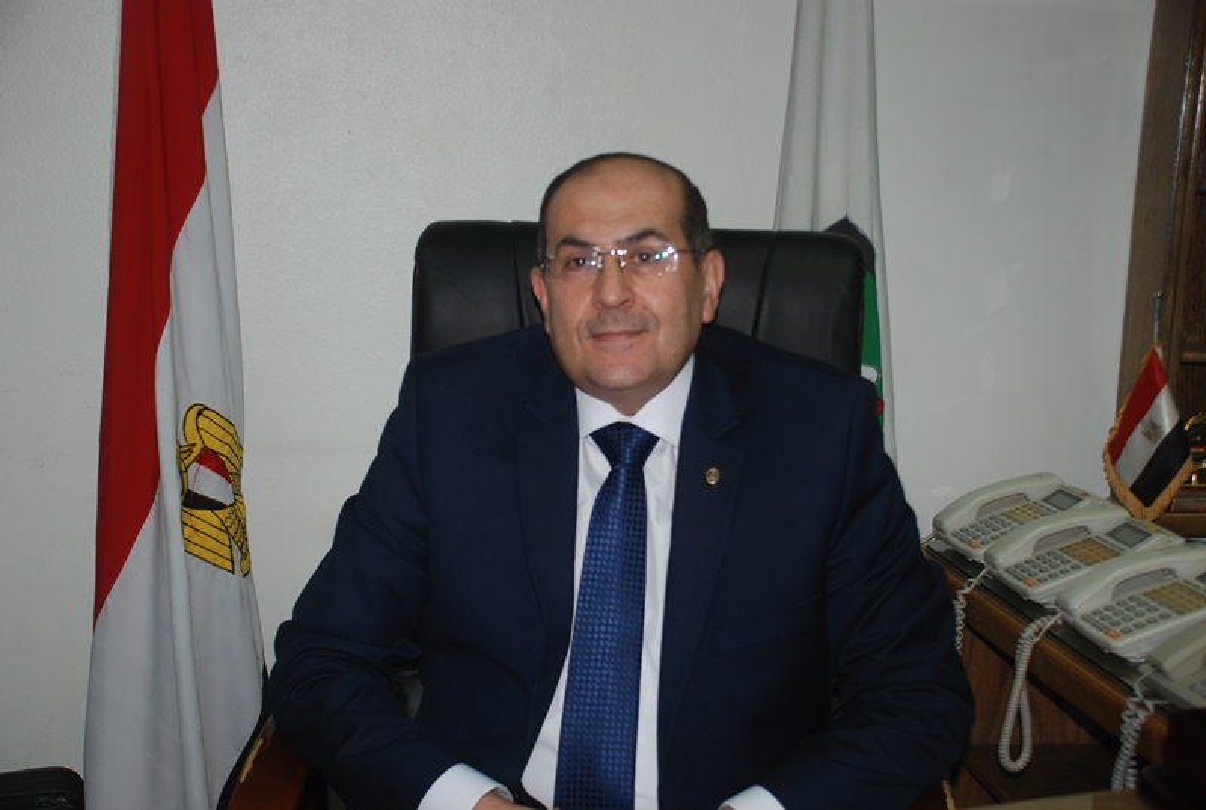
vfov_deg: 28.2
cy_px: 405
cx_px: 603
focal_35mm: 48
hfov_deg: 41.0
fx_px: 1611
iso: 200
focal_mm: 32
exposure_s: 1/60
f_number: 4.2
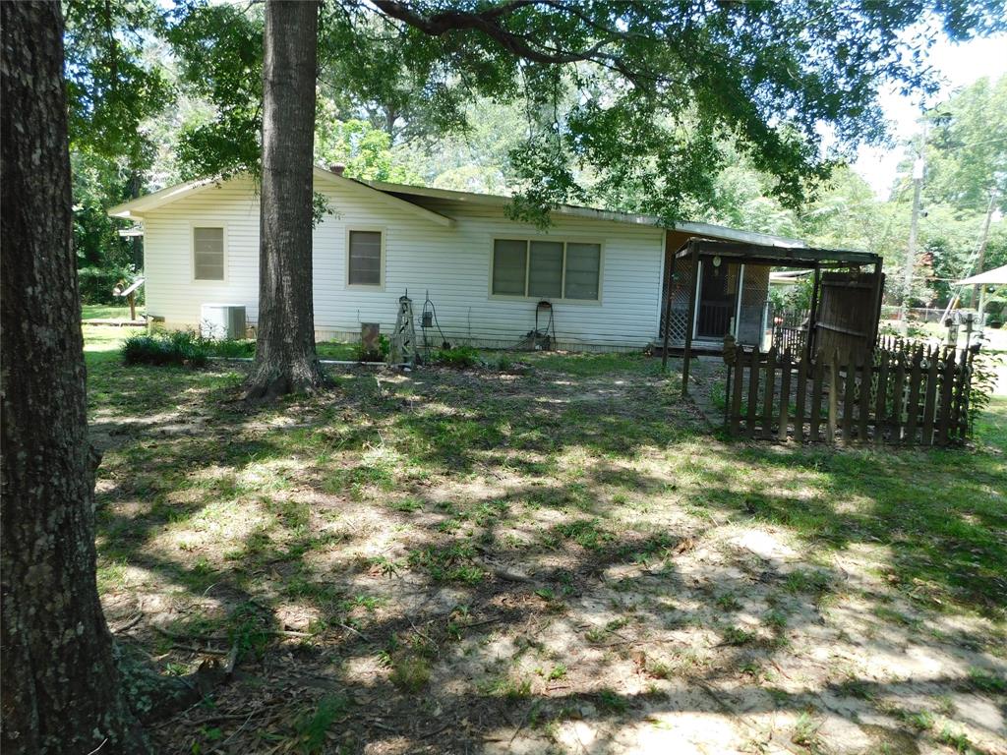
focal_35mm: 23
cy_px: 378
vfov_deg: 58.9
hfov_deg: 73.9
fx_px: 669
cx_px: 504
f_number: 3
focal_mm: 4
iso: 125
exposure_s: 1/200
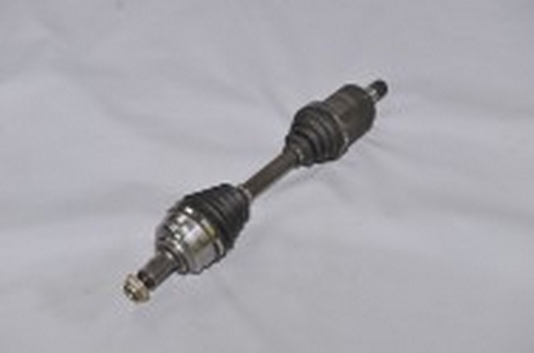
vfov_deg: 21.8
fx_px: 917
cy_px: 176
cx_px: 267
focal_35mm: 62
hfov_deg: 32.5
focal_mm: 62
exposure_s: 1/100
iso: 200
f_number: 7.1
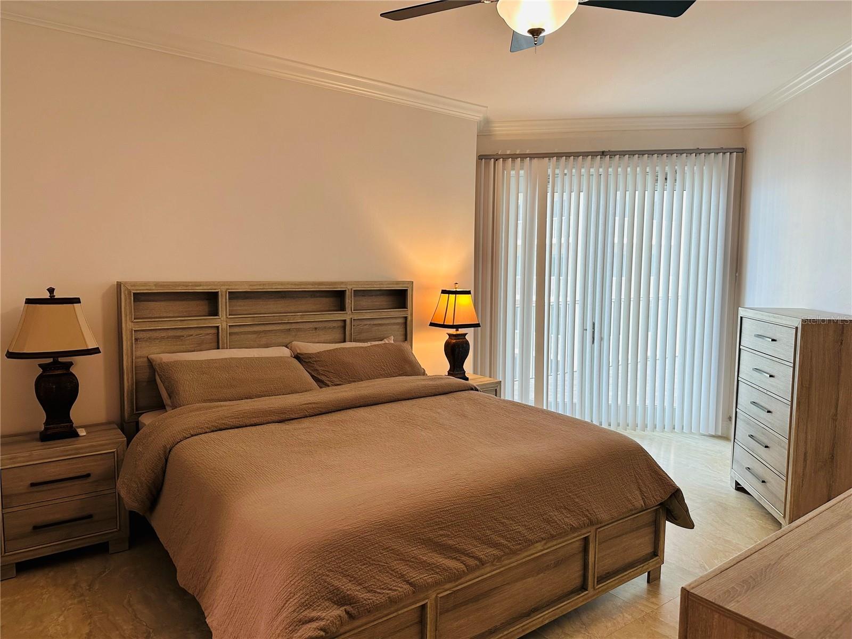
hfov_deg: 71.6
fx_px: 591
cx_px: 426
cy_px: 320
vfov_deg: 56.8
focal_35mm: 24
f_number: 1.78
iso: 160
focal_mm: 6.86
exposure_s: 1/120
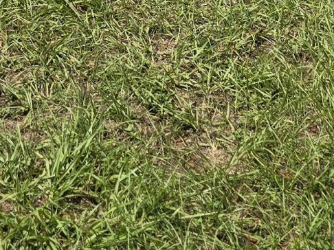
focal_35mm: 142
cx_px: 71
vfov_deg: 8.6
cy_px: -519
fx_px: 1369
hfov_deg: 13.8
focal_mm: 6.3
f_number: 1.7
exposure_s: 1/1218
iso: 12
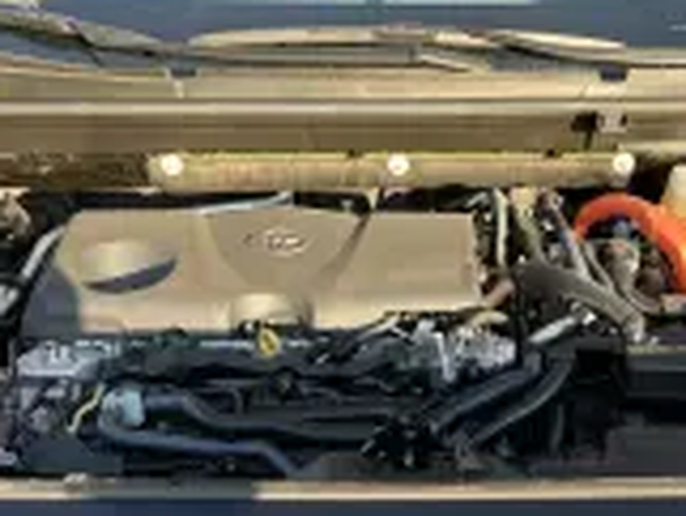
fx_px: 1150
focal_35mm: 58
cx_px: 405
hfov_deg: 33.1
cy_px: 316
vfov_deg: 25.2
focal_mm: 5.7
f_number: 1.5
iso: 50
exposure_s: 1/295
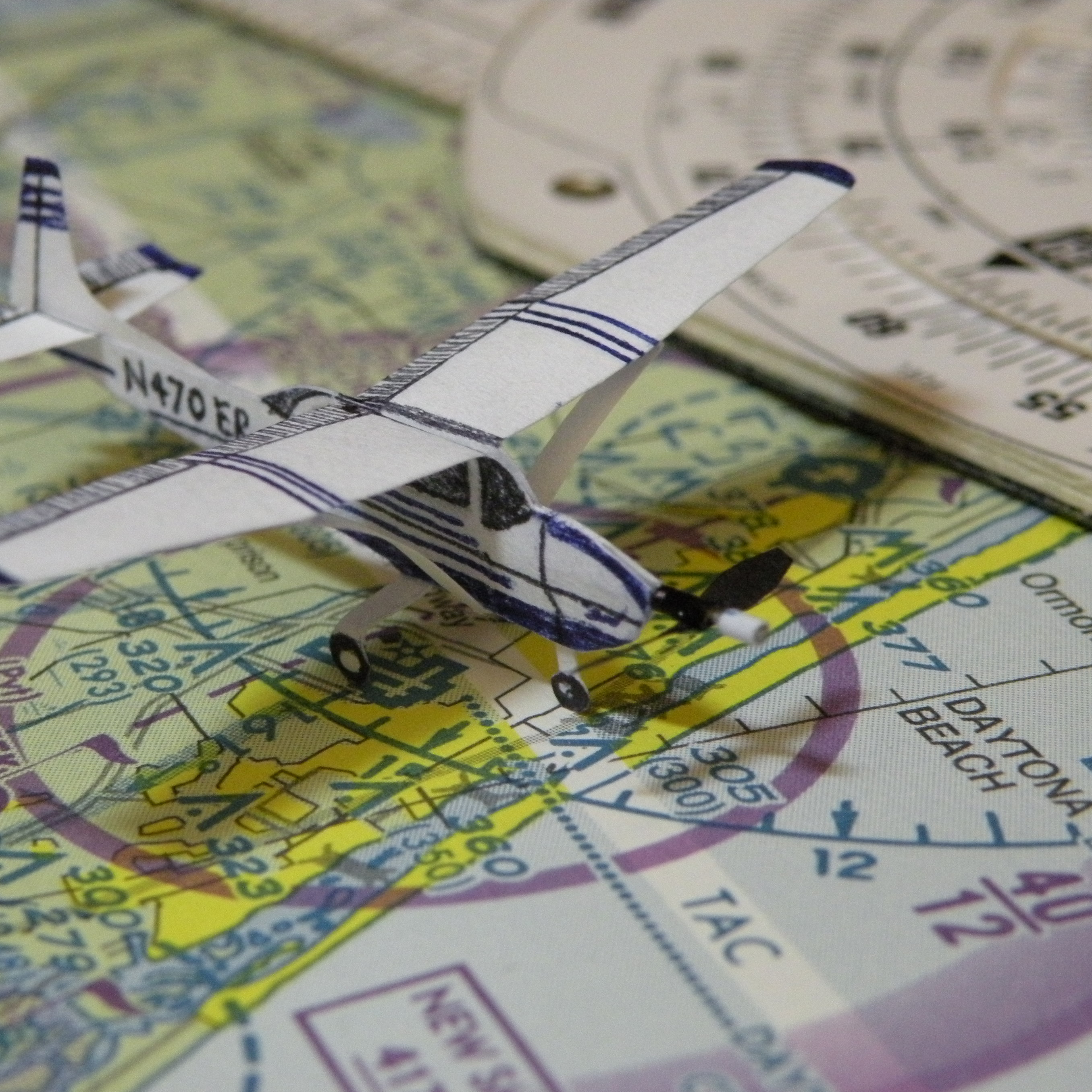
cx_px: 412
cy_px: 551
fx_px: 3569
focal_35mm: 100
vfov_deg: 17.4
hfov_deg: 17.4
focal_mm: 14.9
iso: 400
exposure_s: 1/25.7
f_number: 4
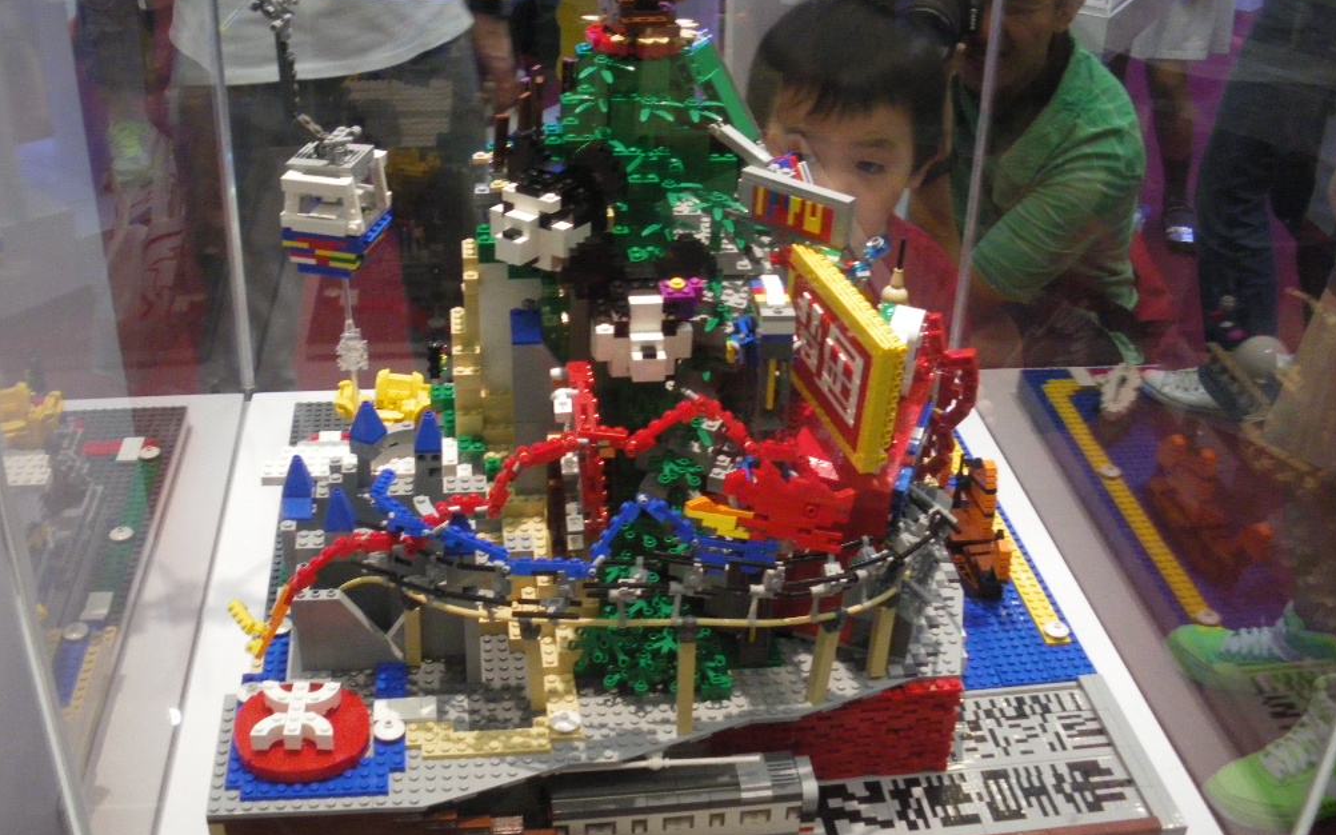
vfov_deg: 32.7
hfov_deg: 50.4
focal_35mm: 39
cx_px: 660
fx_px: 1420
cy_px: 391
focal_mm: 6.3
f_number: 3.5
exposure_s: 1/50
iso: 400
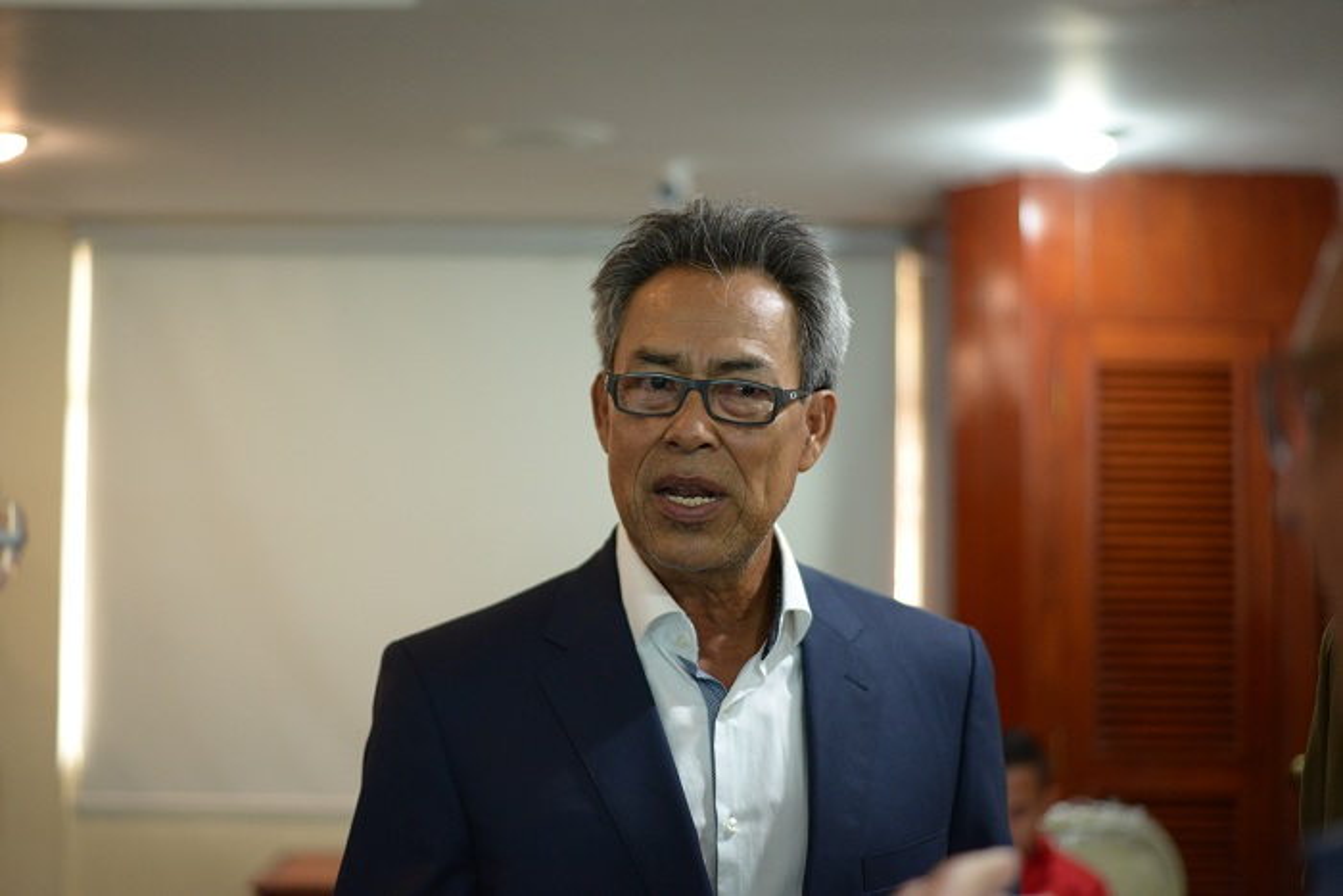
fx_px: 1866
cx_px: 672
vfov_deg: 27.0
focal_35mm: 50
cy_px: 448
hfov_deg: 39.6
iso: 1600
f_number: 1.8
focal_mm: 50
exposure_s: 1/125
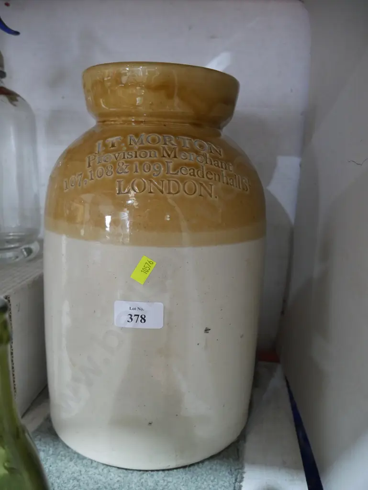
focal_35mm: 28
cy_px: 245
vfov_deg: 63.4
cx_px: 184
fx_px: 397
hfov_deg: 49.8
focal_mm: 14
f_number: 3.5
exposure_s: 1/60
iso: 2500
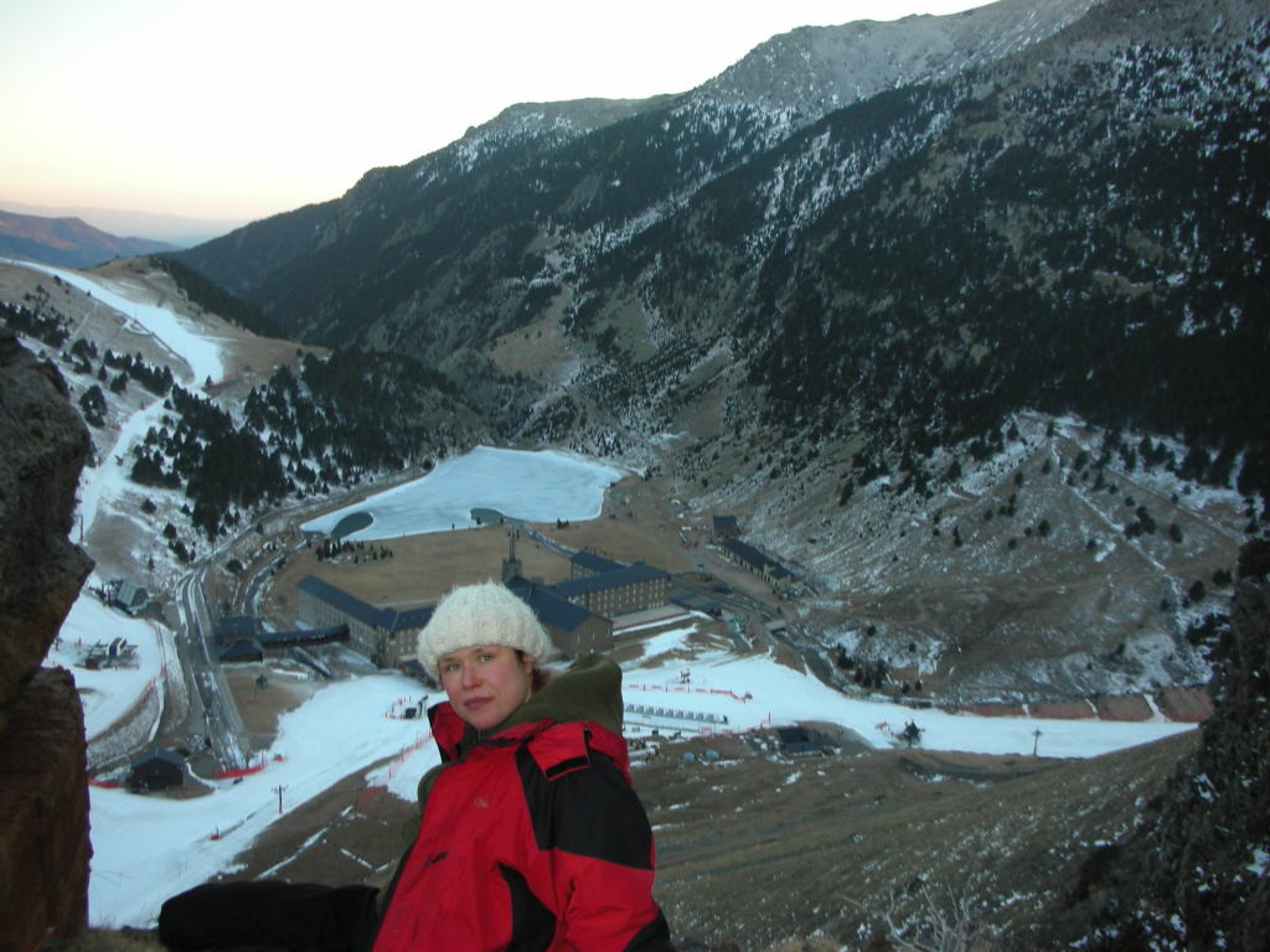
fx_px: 1284
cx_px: 635
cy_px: 476
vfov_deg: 40.7
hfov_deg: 52.6
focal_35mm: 35
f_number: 3
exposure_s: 1/30
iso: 66
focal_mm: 5.8
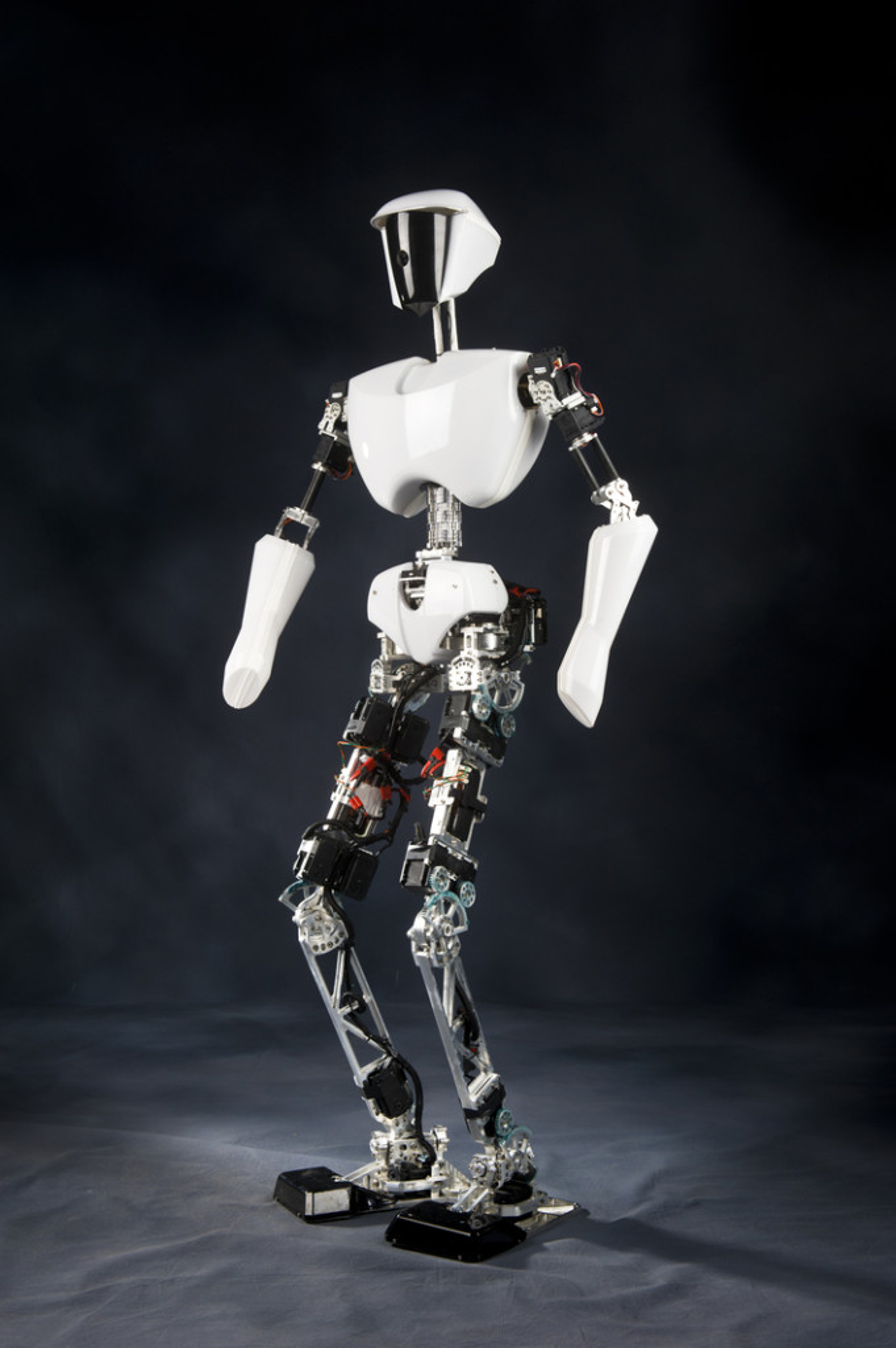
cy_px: 674
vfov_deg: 41.1
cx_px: 448
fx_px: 1795
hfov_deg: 28.0
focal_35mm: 48
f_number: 9
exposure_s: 1/200
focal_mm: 48
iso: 200
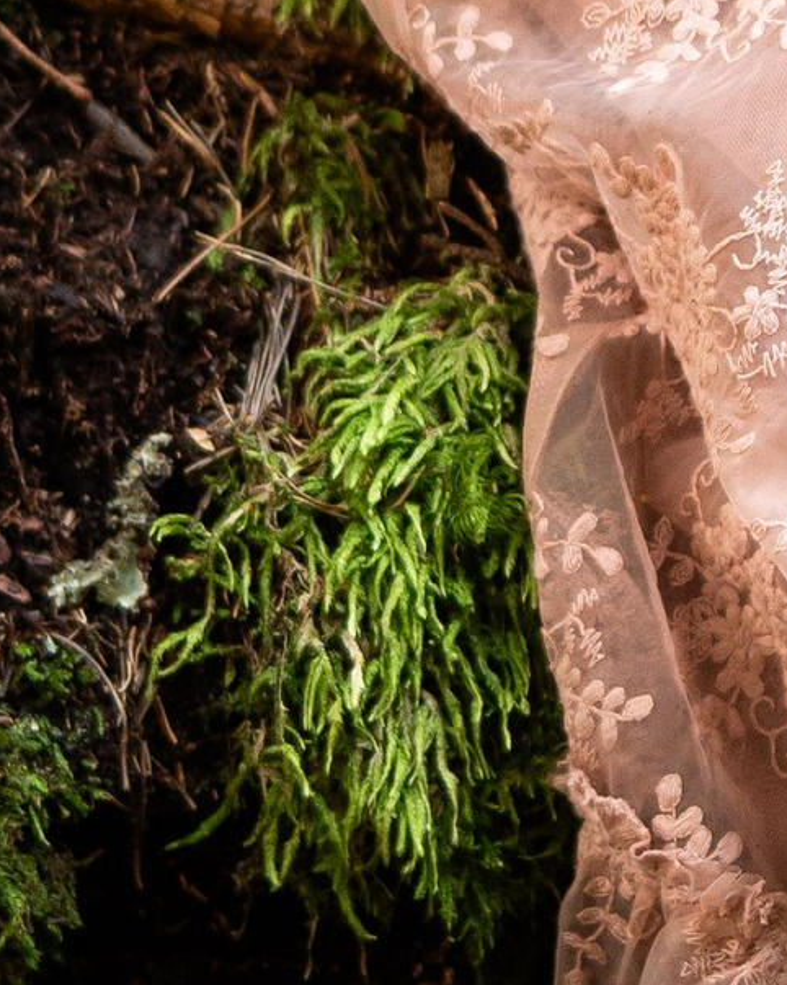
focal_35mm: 299
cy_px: -319
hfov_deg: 5.1
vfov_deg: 6.4
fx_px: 8710
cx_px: 1223
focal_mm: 50
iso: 800
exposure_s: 1/200
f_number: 1.8
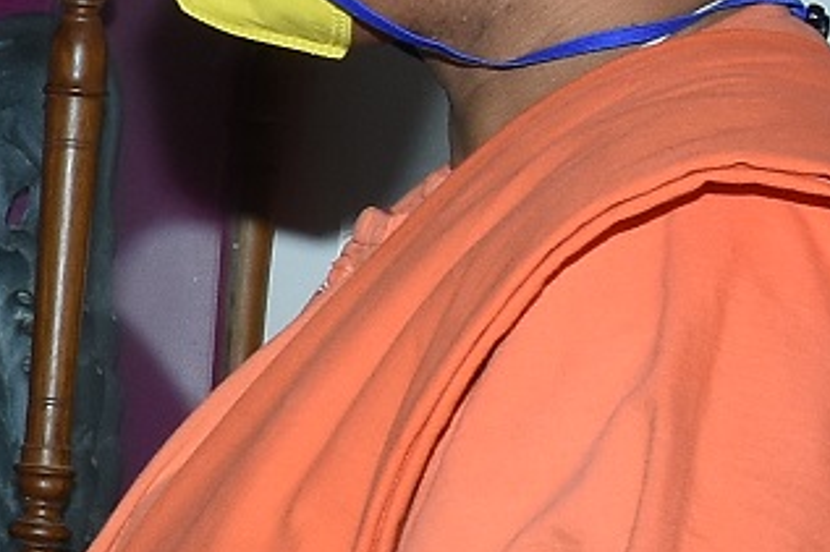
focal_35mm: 213
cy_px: 225
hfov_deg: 8.6
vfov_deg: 6.4
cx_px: -1325
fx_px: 4908
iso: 400
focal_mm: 20
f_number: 11
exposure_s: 1/125
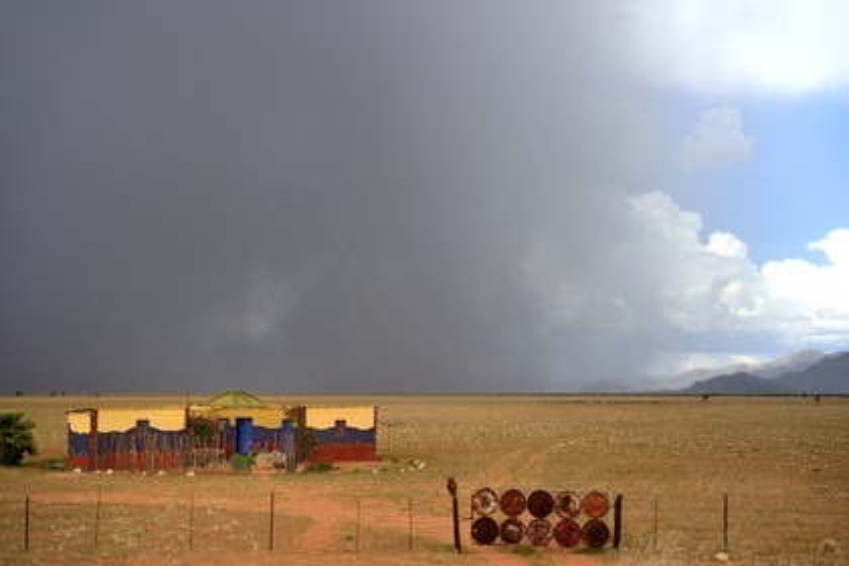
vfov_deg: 26.0
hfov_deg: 38.2
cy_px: 283
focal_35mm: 52
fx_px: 1226
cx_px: 424
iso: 800
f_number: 6.3
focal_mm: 52
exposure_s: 1/2500
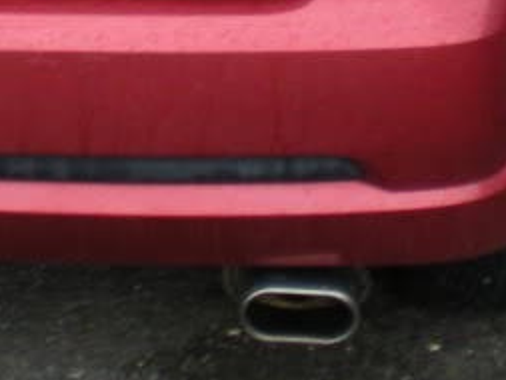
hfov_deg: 12.5
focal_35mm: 154
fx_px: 2252
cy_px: -242
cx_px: -98
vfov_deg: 9.3
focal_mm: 6.3
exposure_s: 1/62
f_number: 3.1
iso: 138
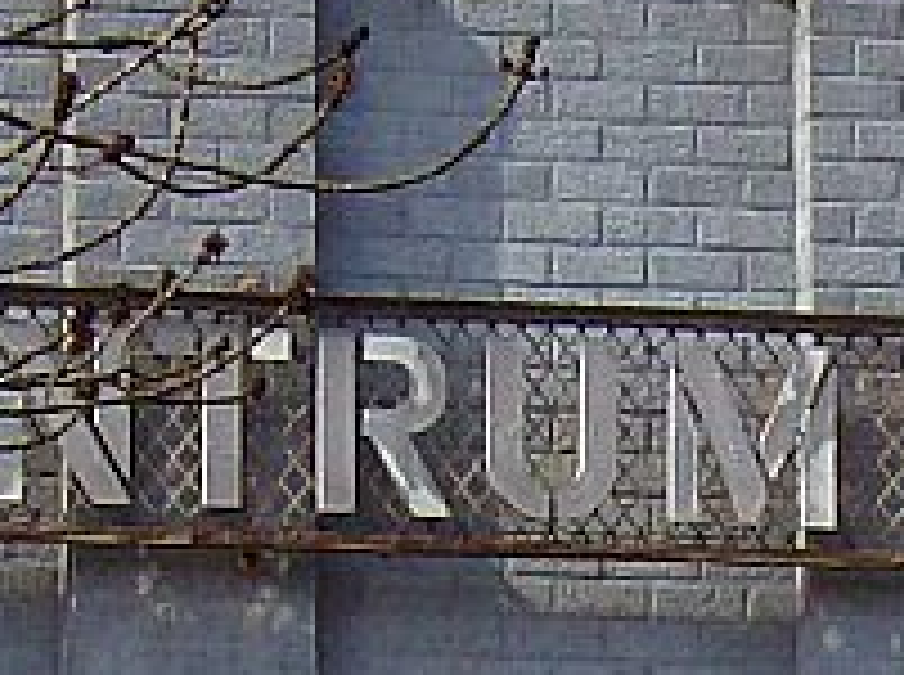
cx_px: 603
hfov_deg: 3.6
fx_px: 14312
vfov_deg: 2.7
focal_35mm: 549
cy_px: 1001
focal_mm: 18
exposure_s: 1/236
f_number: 7.8
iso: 100
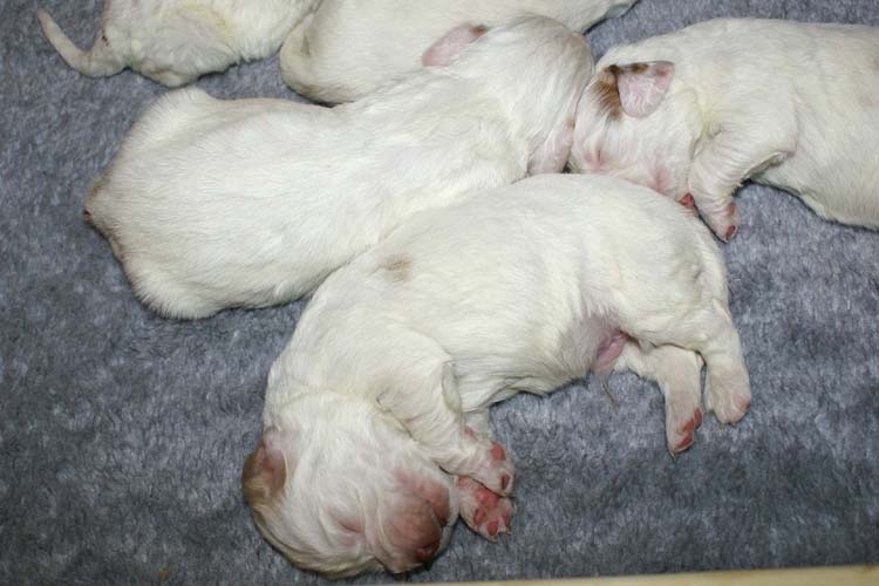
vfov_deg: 34.2
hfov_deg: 49.6
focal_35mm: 39
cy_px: 293
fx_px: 952
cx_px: 440
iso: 400
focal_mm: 26
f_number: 5.6
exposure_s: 1/60
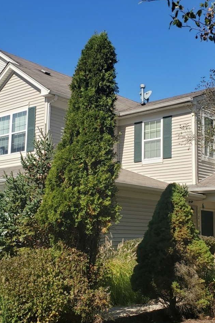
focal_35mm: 41
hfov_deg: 31.4
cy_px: 150
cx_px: 185
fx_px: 367
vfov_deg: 47.4
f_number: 2.4
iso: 50
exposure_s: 1/1634
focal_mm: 4.3
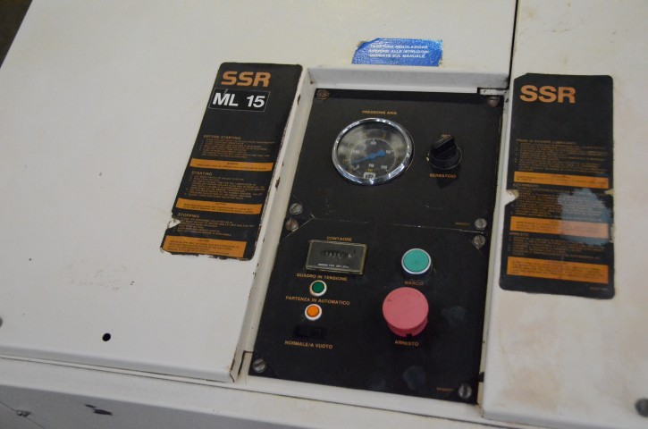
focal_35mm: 44
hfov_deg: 45.0
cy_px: 214
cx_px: 324
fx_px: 781
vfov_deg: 30.7
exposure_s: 1/3200
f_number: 4
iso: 6400
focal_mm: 29
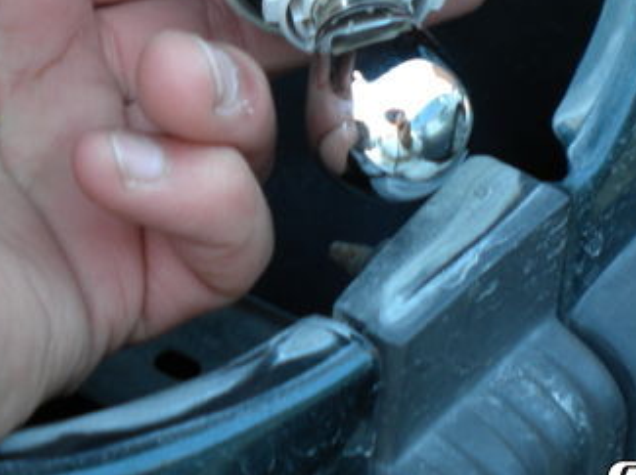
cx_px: 317
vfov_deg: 20.7
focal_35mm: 69
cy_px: 22
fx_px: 1266
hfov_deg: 28.2
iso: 80
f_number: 3.1
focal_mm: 6.3
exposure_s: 1/9.5
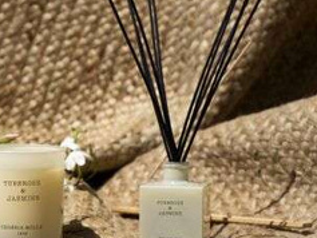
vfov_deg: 10.5
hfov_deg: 13.8
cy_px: 119
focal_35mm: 142
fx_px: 1301
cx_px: 33
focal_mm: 70
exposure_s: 1/1600
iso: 100
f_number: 5.6
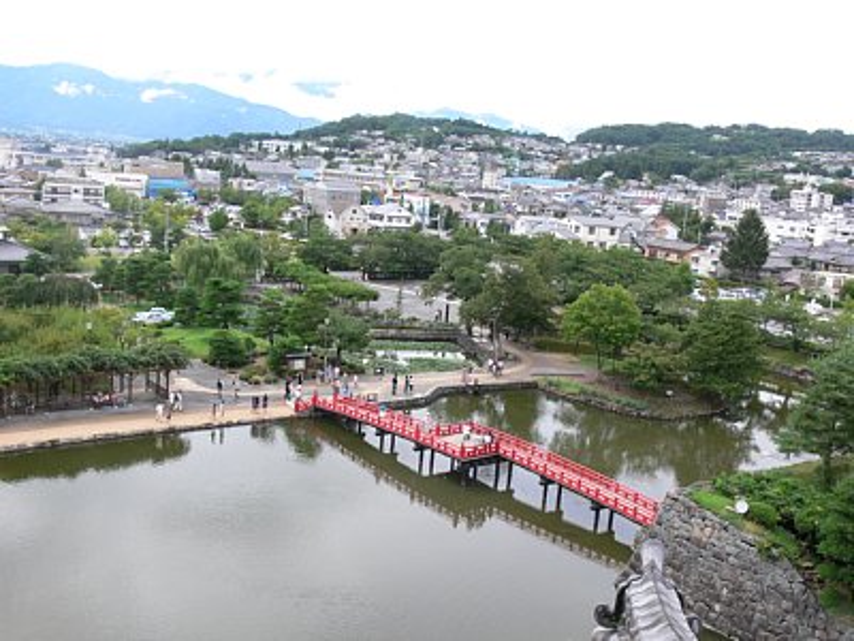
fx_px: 888
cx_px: 427
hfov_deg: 51.4
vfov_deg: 39.7
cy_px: 320
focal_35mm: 36
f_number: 5.6
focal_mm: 7.6
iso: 80
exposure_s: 1/160
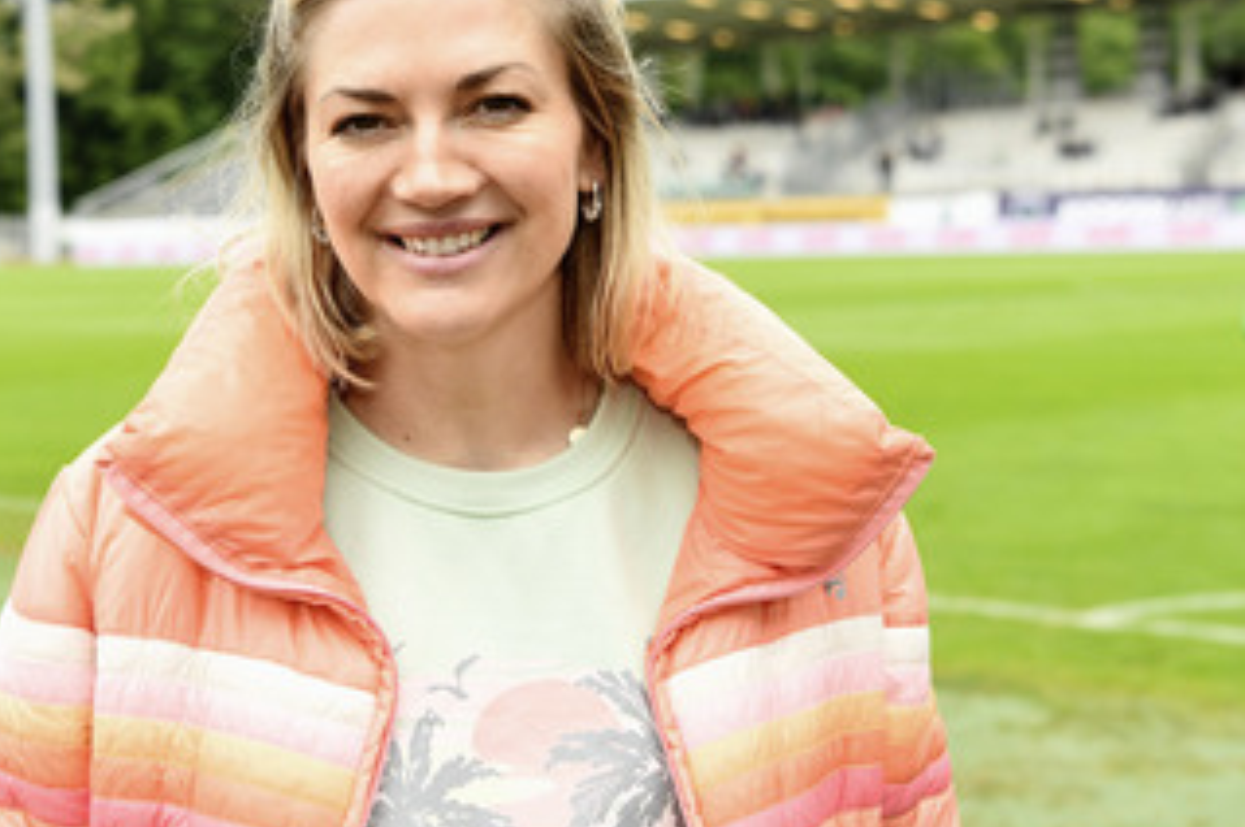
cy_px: 339
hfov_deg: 30.9
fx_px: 2246
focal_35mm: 65
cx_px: 474
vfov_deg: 20.9
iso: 800
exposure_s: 1/1000
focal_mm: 46
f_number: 4.5
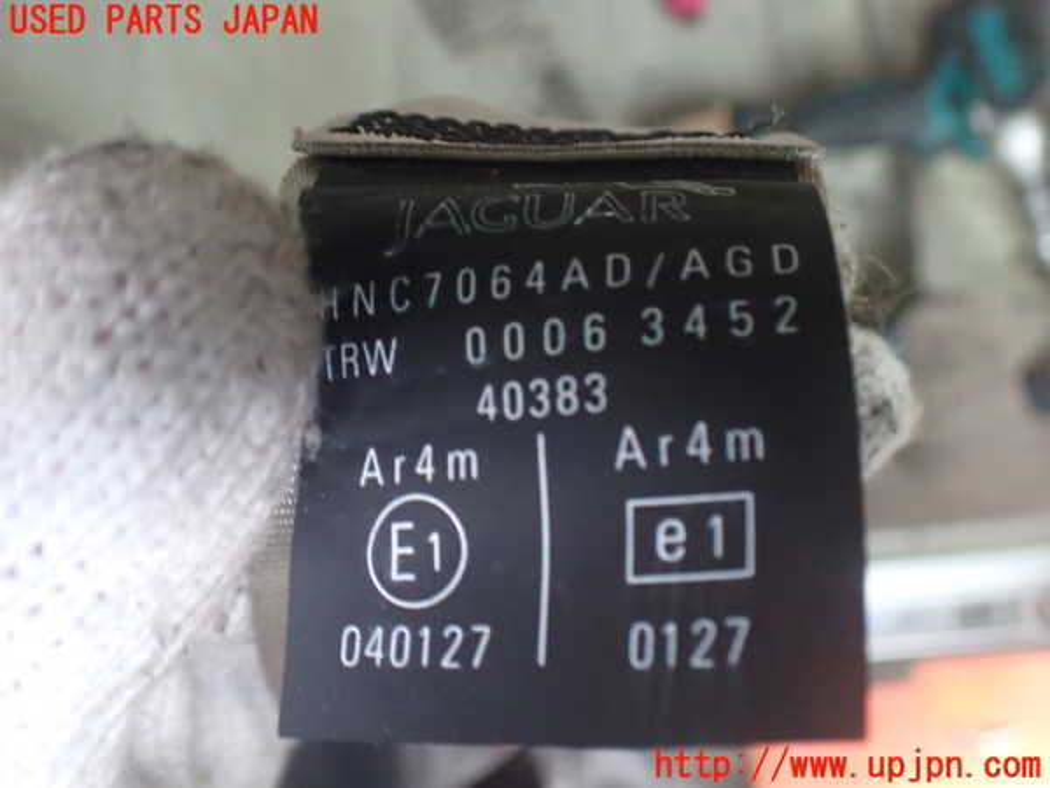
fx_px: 910
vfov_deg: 46.8
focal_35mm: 30
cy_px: 394
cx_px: 525
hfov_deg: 60.0
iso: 1000
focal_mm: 5.4
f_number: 2.3
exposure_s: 1/30
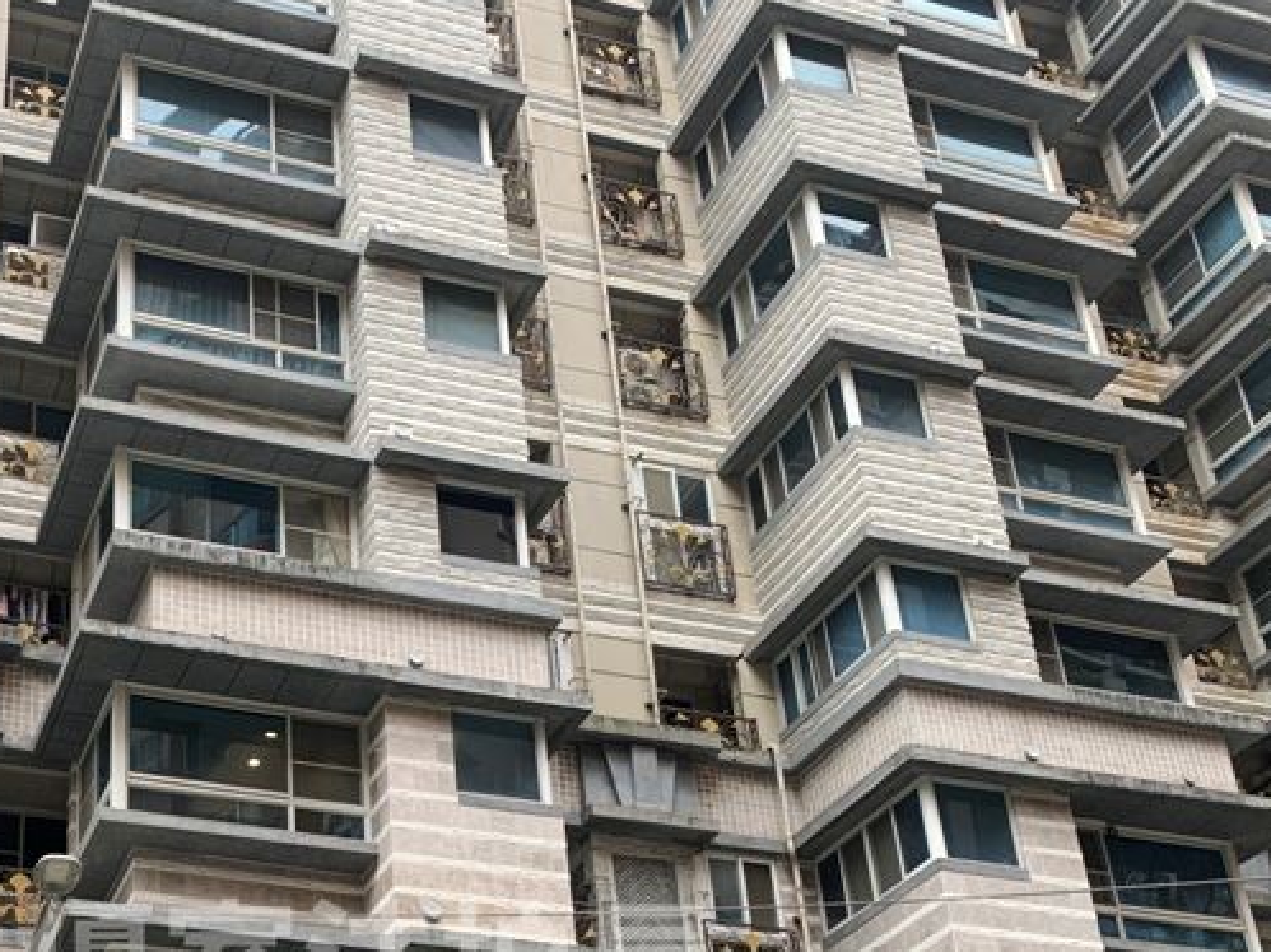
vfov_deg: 27.7
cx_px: 229
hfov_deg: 36.7
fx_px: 1835
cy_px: 911
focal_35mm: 50
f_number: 1.8
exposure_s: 1/122
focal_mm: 4.25
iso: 25
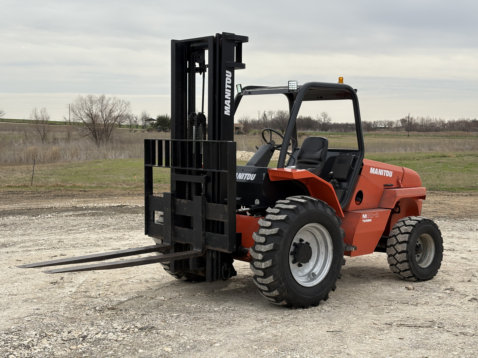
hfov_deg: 36.8
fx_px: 718
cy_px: 179
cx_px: 239
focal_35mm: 52
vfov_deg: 28.0
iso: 32
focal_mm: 5.96
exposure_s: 1/2865
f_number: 1.6
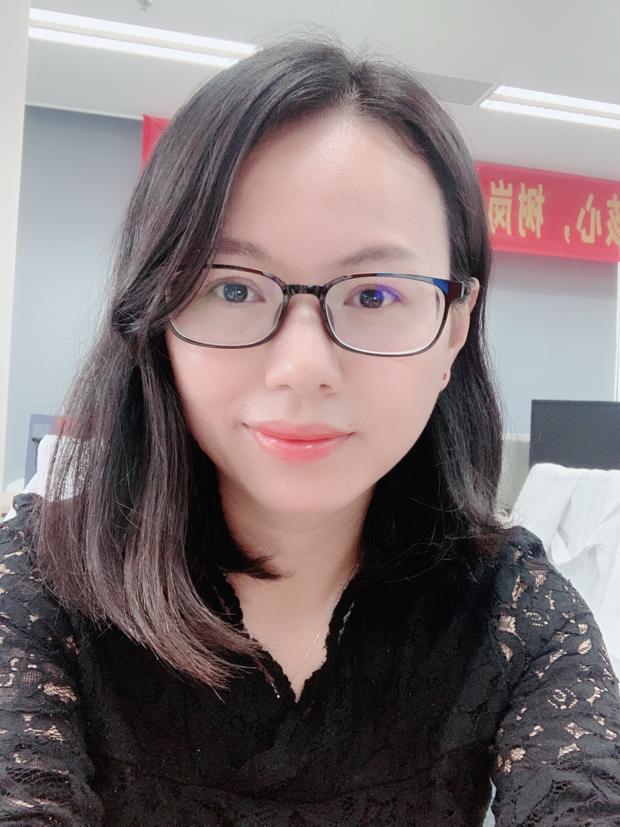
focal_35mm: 32
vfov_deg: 56.8
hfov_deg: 44.2
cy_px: 414
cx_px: 310
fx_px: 764
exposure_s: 1/33
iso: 250
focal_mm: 2.87
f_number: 2.2
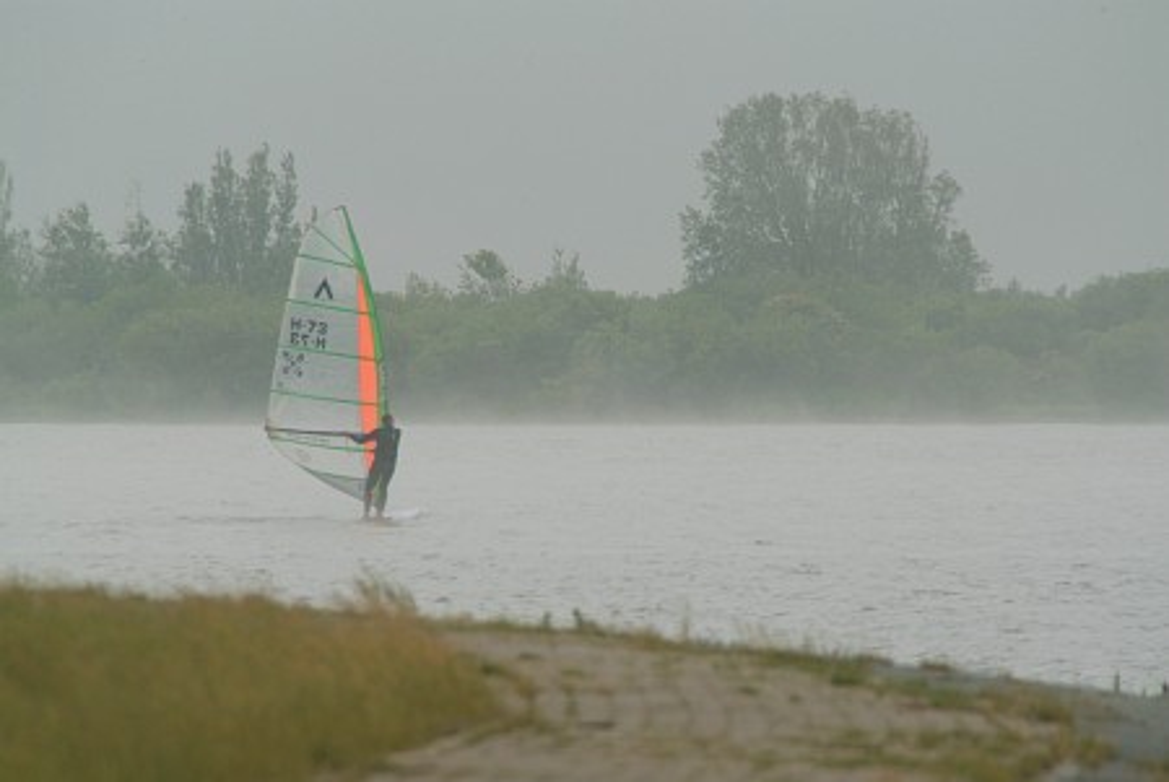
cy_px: 391
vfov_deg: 3.1
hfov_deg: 4.6
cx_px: 584
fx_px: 14626
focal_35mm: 450
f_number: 9.5
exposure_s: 1/350
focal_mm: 300
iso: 200
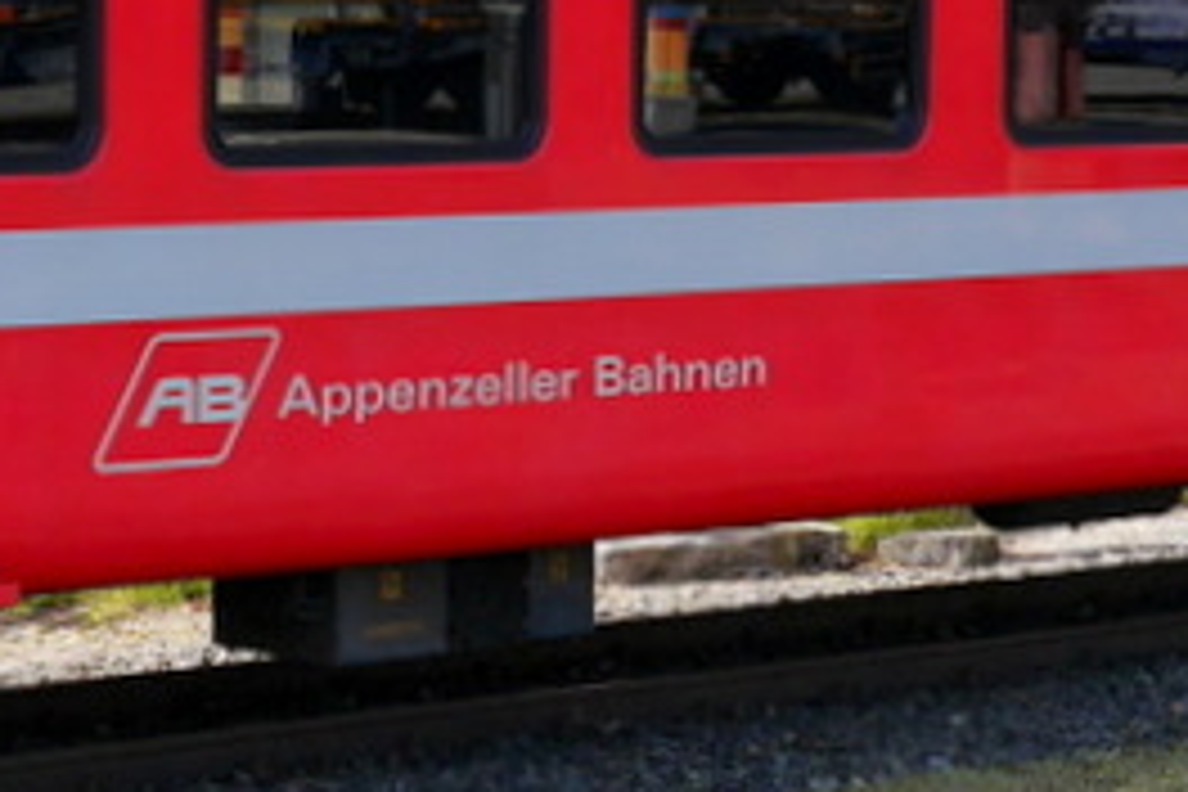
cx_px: 468
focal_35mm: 142
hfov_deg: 14.4
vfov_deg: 9.7
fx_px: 4686
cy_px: 266
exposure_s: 1/250
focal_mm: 18
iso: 160
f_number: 5.6
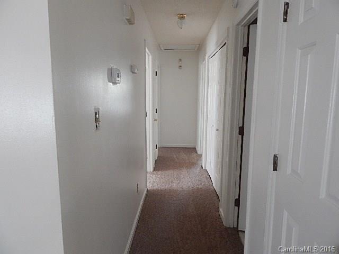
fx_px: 225
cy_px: 127
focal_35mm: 23
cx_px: 170
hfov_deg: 73.9
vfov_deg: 58.9
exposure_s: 1/30
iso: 400
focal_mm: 4
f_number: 3
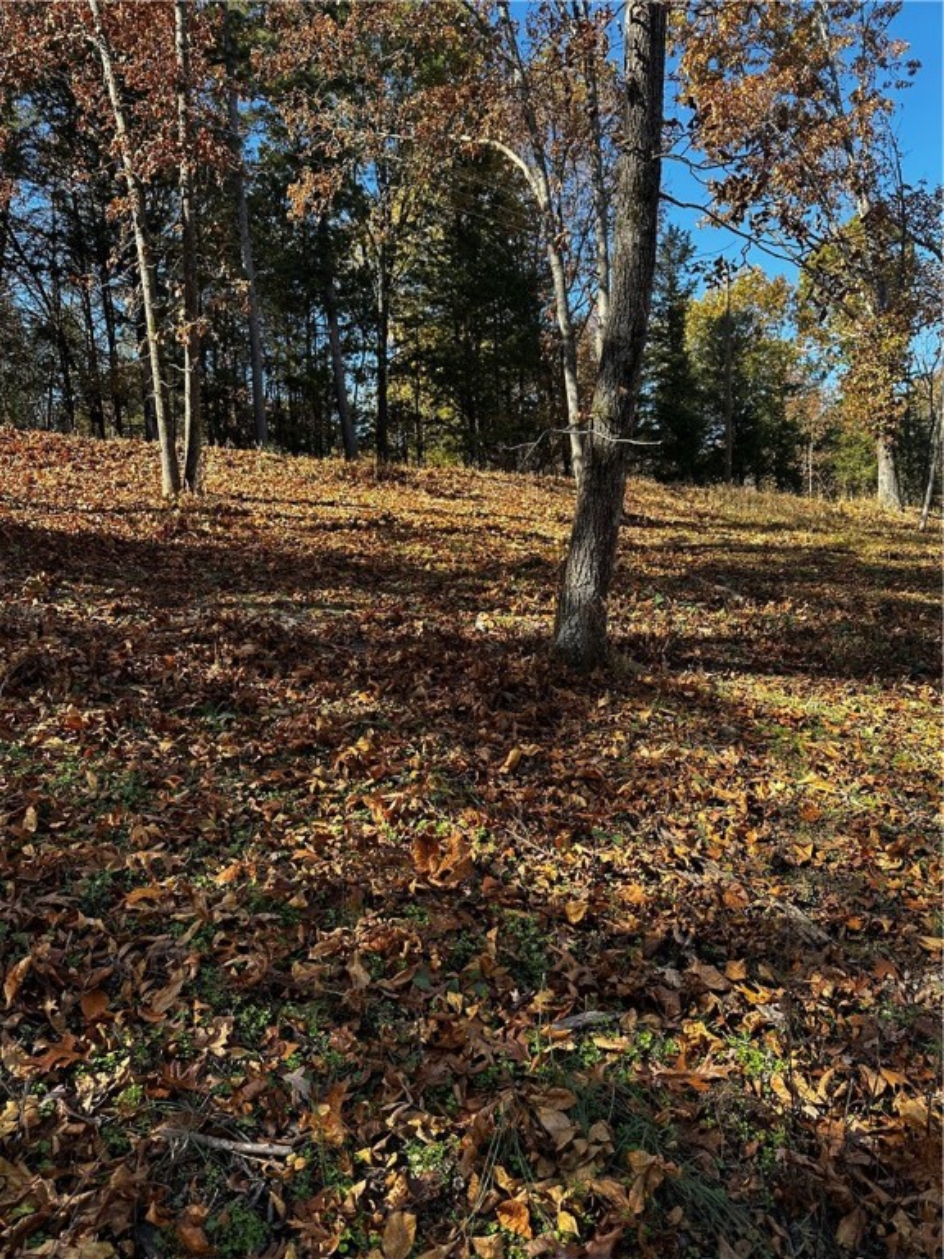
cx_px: 472
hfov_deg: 56.8
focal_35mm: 24
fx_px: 873
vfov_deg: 71.6
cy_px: 630
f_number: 1.78
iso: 80
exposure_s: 1/663
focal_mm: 6.86
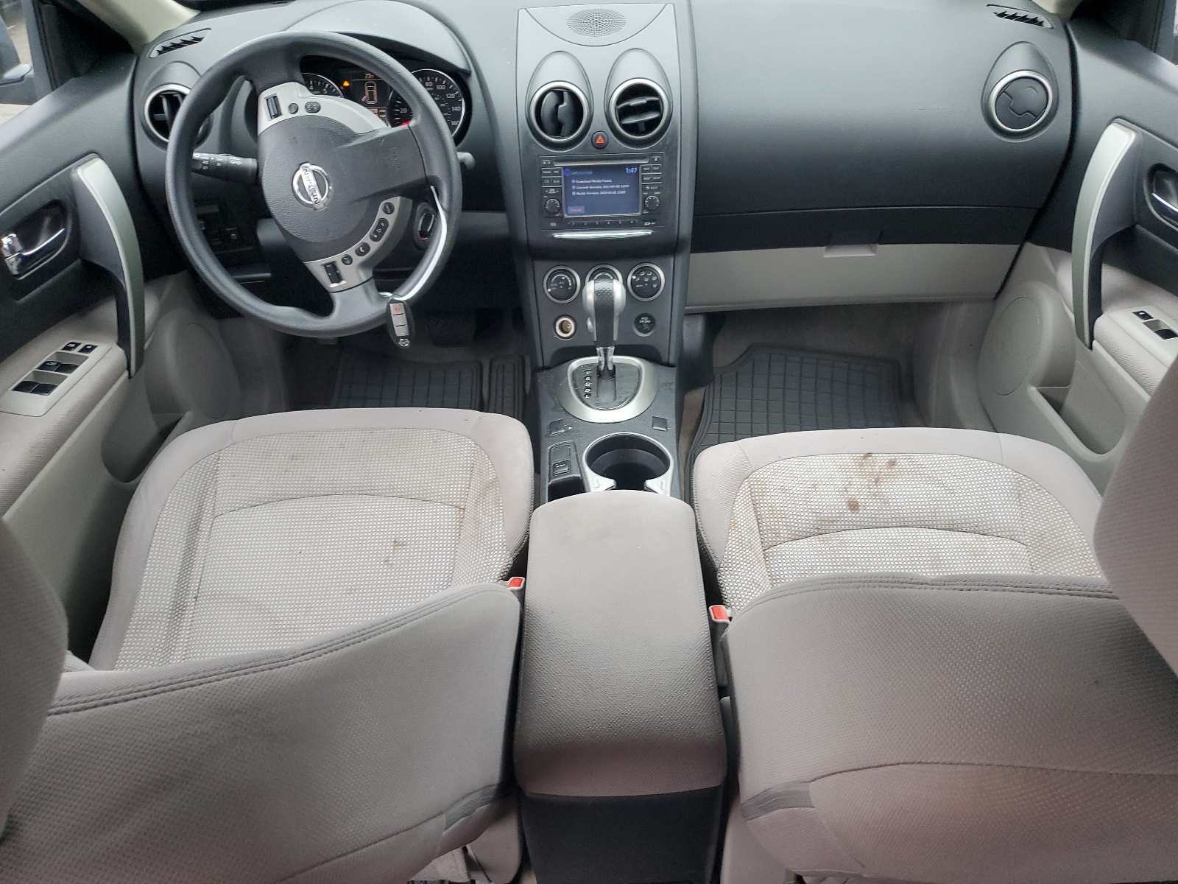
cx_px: 589
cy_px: 442
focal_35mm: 26
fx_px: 885
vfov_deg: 53.1
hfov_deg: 67.3
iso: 93
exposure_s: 1/120
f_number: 1.5
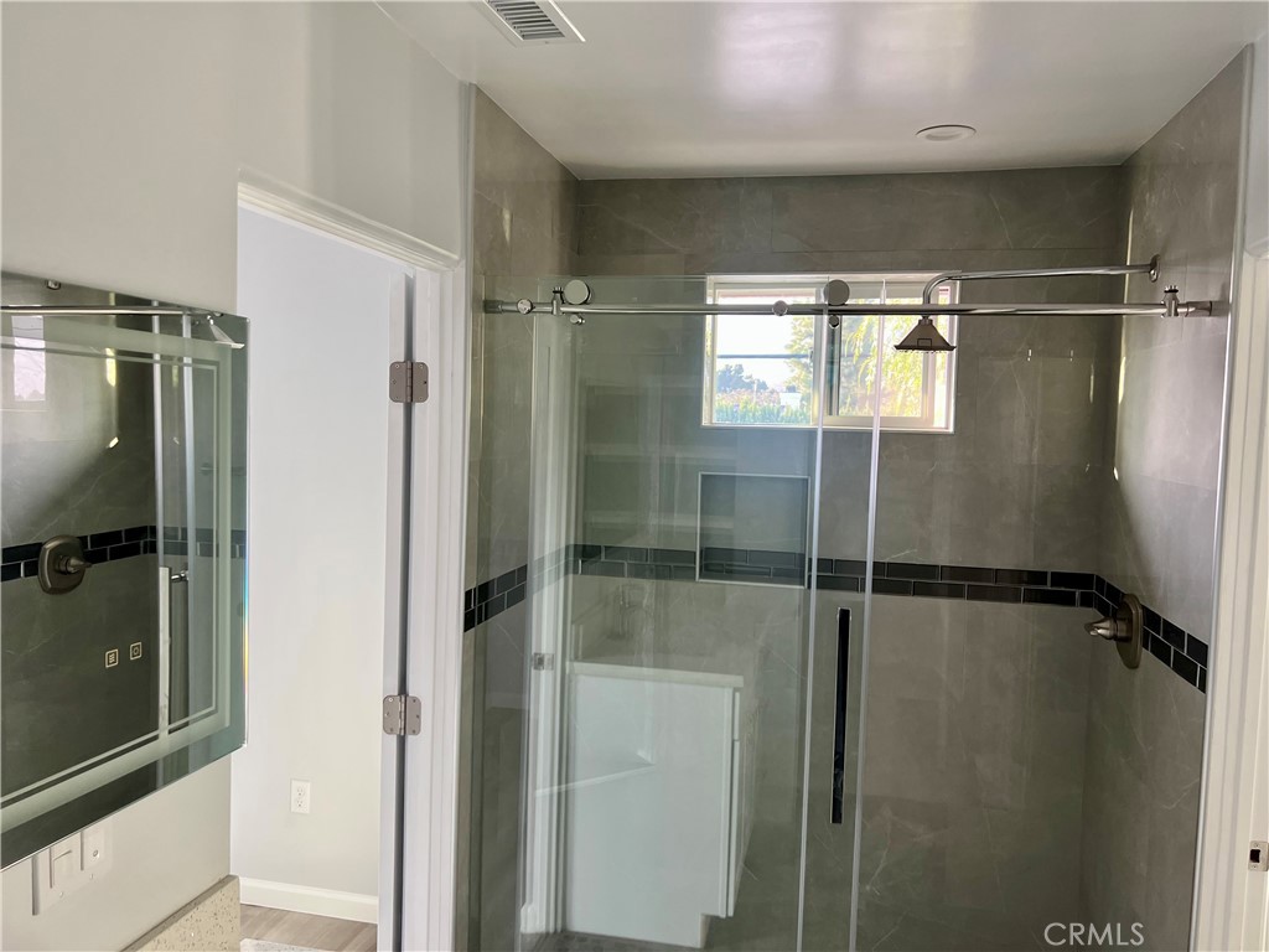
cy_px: 476
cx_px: 634
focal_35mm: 26
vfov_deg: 53.1
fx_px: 953
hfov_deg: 67.3
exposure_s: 1/121
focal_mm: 5.7
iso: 125
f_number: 1.5
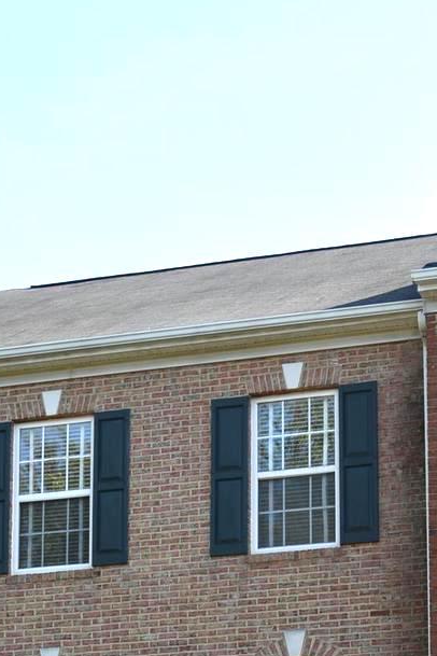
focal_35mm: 117
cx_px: 110
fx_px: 2135
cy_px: 749
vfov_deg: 16.8
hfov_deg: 11.7
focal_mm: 31
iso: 100
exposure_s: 1/180
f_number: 6.7
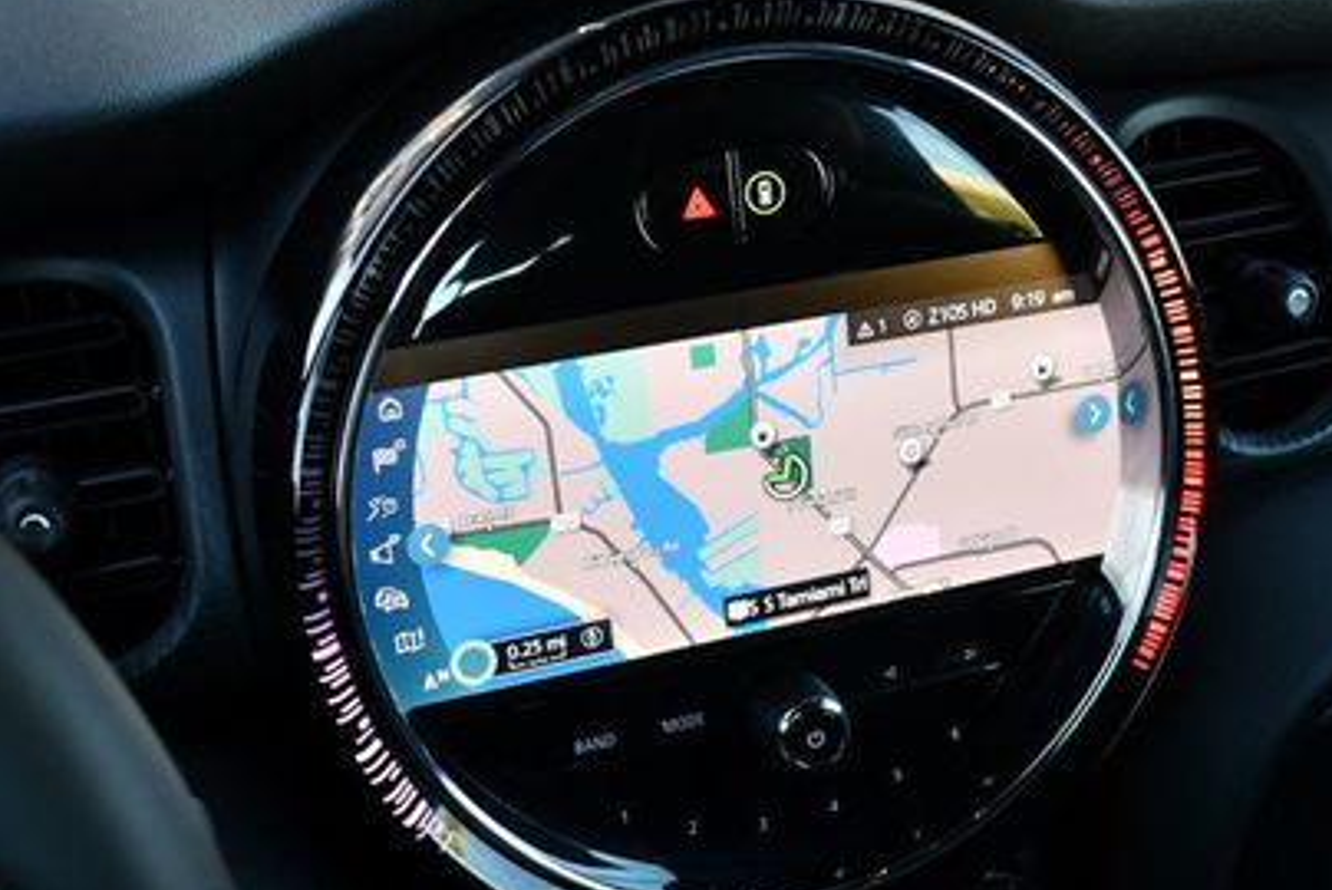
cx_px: 837
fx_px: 2110
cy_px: 501
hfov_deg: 34.8
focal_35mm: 57
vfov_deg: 23.8
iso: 500
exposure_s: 1/250
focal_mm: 18
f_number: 3.5
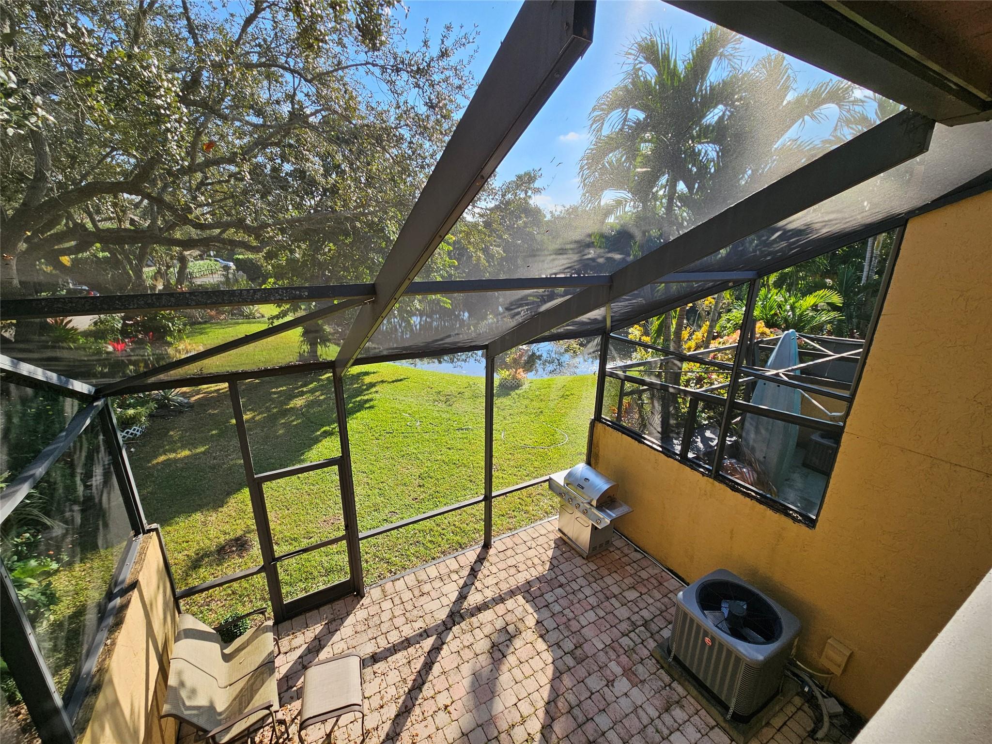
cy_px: 372
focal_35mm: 13
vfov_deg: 89.9
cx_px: 496
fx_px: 373
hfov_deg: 106.2
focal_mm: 2.2
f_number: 2.2
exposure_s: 1/694
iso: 50
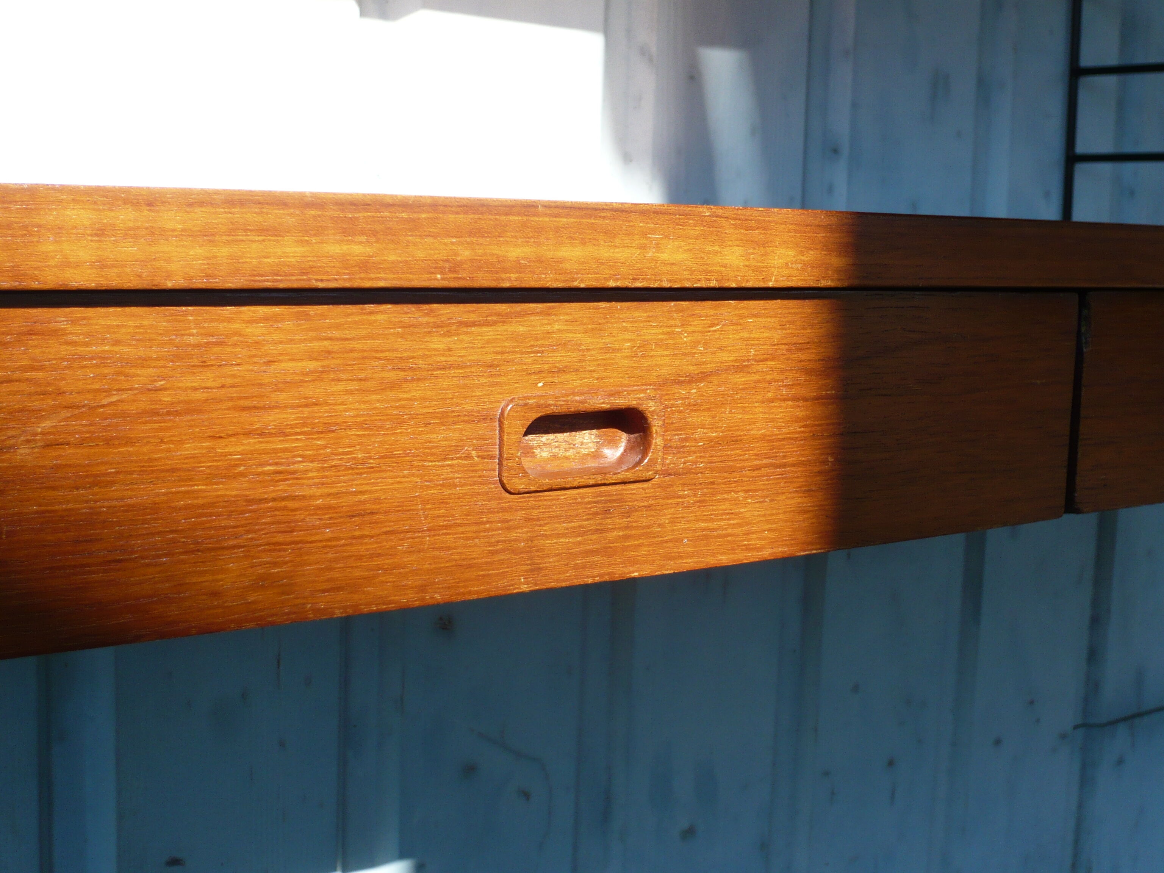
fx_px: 1715
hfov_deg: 37.5
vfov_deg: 28.6
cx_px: 582
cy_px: 436
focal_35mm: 51
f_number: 3.8
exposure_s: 1/250
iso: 100
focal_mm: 8.4
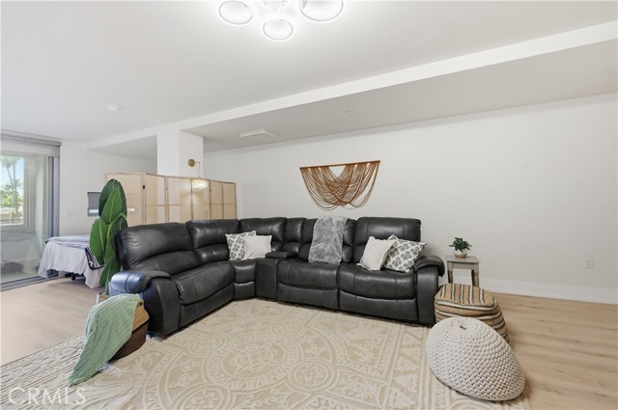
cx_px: 309
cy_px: 205
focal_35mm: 14
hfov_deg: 104.3
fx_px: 240
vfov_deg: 81.1
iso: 2500
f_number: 9
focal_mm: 14
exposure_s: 1/400
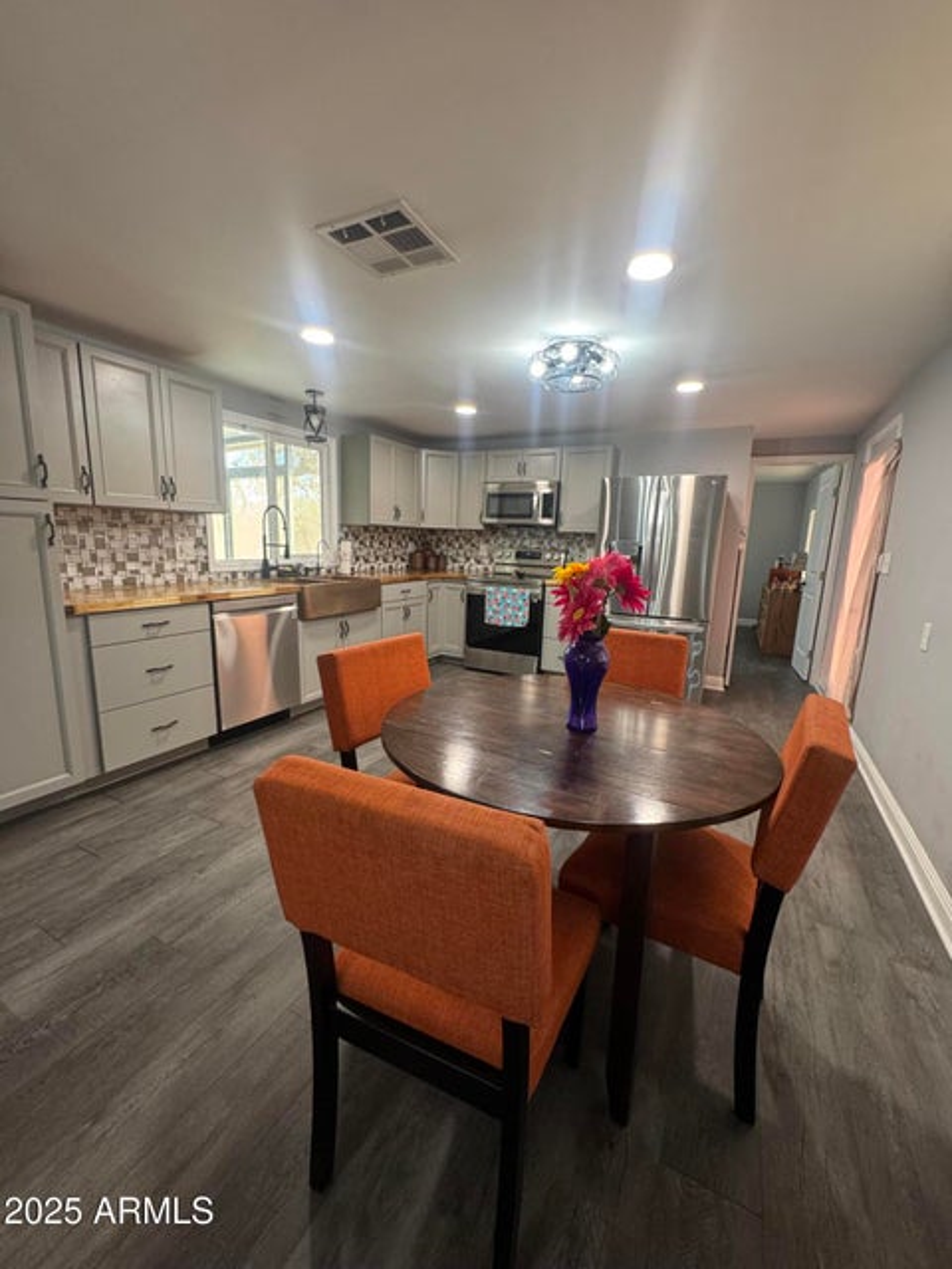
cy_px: 634
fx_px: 513
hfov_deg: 85.7
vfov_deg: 102.1
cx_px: 476
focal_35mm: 14
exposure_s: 1/60
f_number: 2.2
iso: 320
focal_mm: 2.22
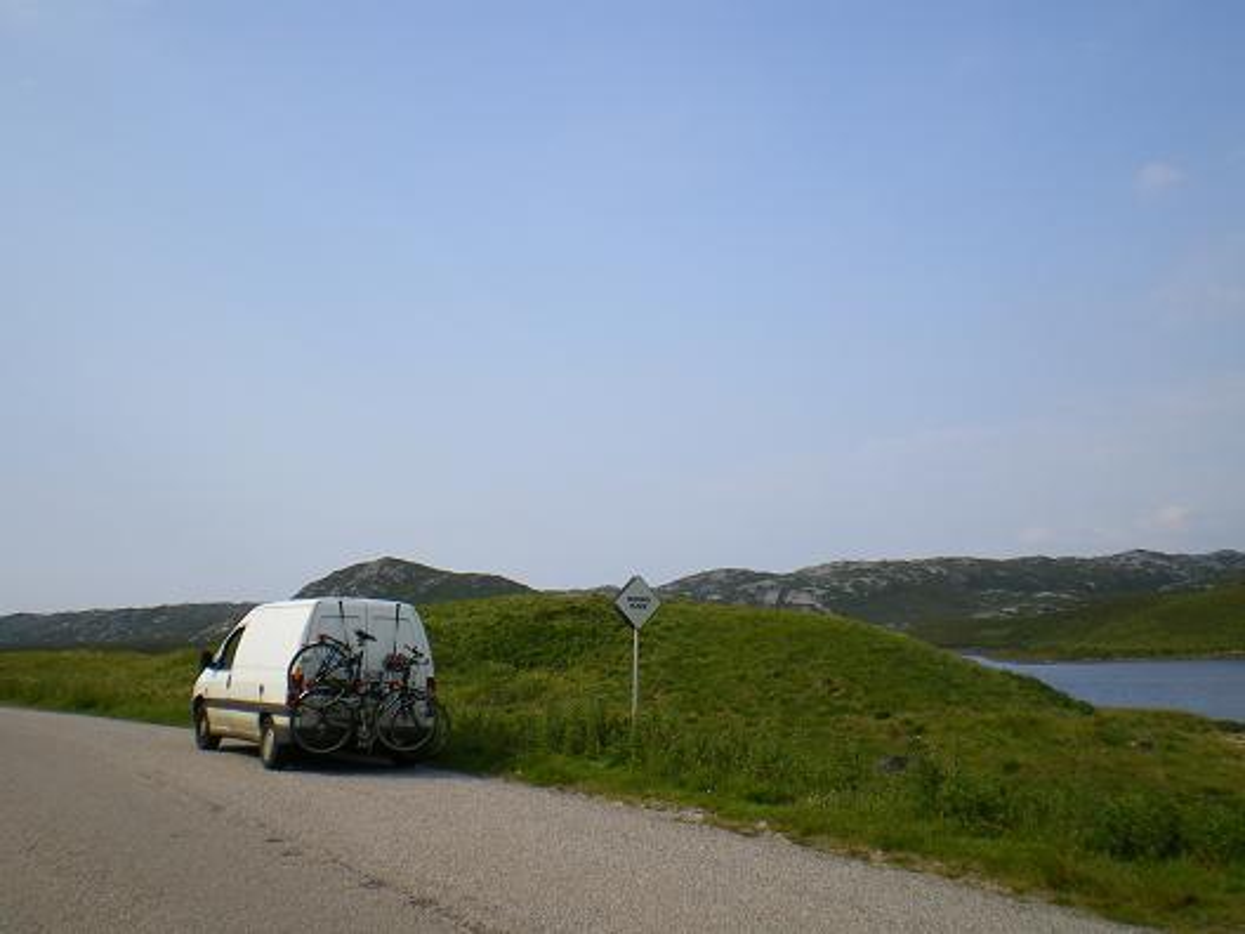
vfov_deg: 37.7
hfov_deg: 49.0
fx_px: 1367
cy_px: 467
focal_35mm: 38
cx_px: 622
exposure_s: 1/400
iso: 64
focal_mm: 6.3
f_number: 4.6
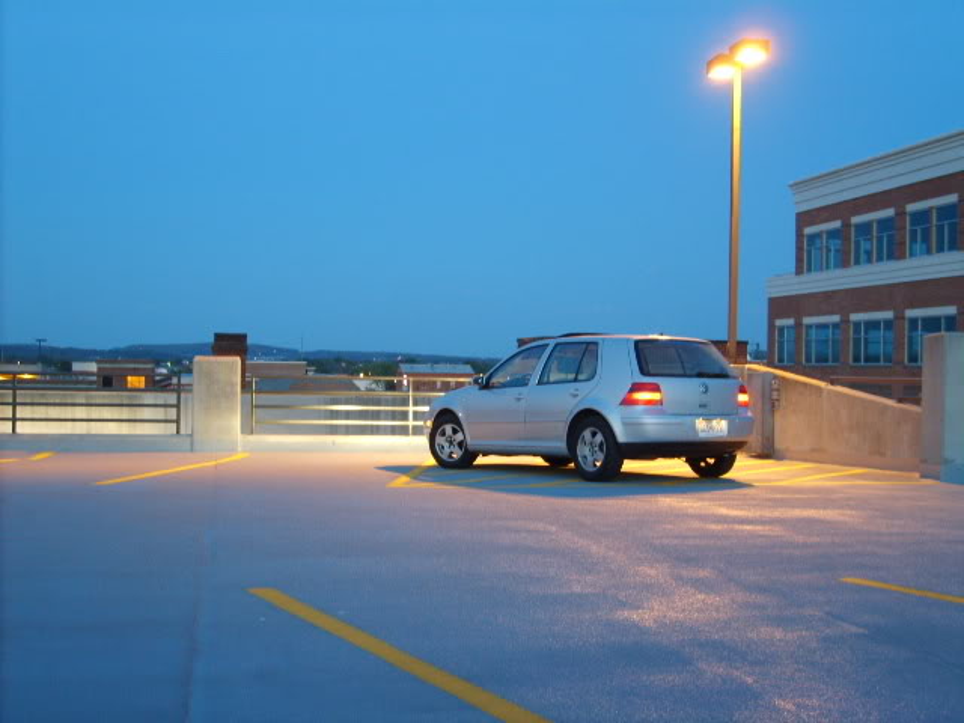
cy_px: 362
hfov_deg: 43.9
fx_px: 1197
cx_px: 482
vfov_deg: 33.6
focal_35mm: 43
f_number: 3
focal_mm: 7.2
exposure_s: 1/4
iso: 140
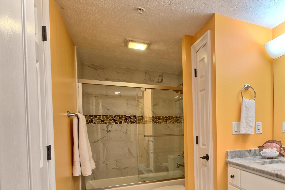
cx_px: 245
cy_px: 134
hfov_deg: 60.9
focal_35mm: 26
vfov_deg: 48.3
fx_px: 206
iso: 500
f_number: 8
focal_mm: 13
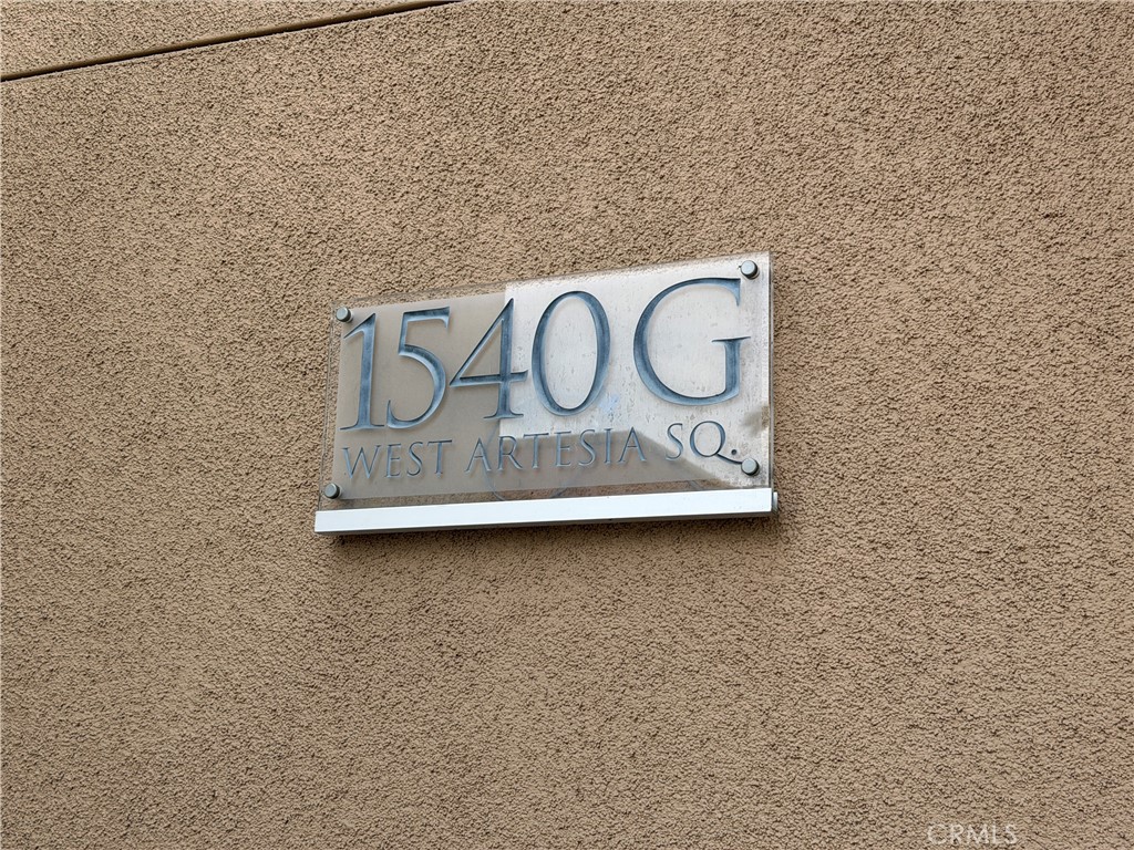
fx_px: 1572
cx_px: 567
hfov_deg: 39.7
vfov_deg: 30.3
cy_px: 425
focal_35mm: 48
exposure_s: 1/578
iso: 64
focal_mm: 6.76
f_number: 1.78
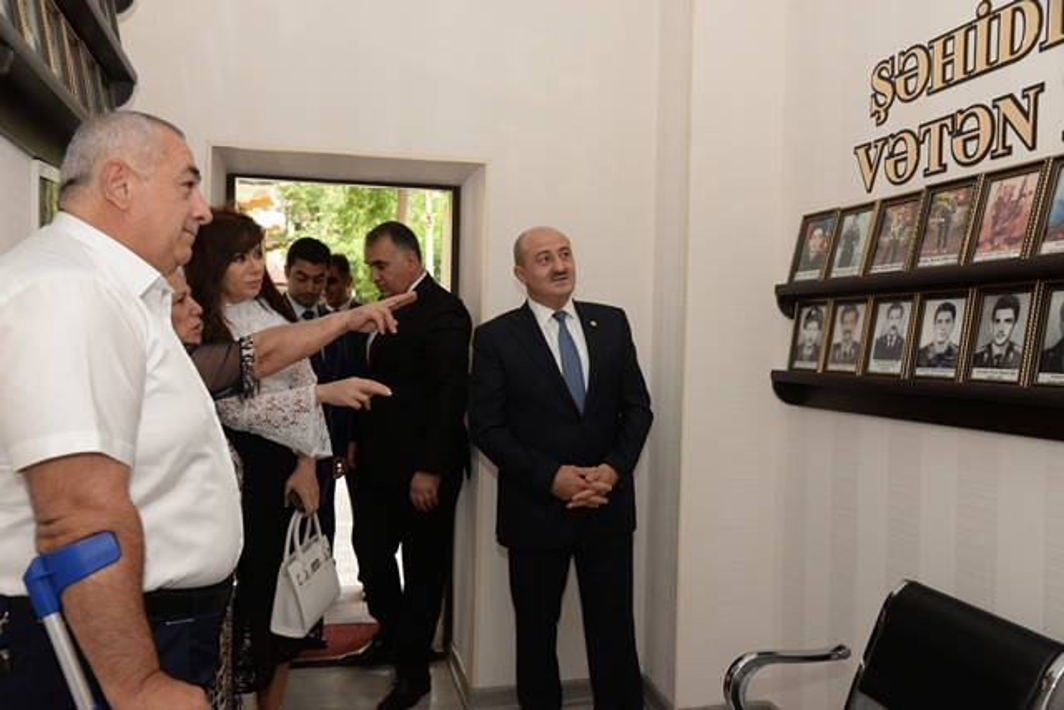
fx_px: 887
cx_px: 532
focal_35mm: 30
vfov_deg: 43.6
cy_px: 355
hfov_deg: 61.9
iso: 1100
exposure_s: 1/250
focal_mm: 30
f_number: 6.3
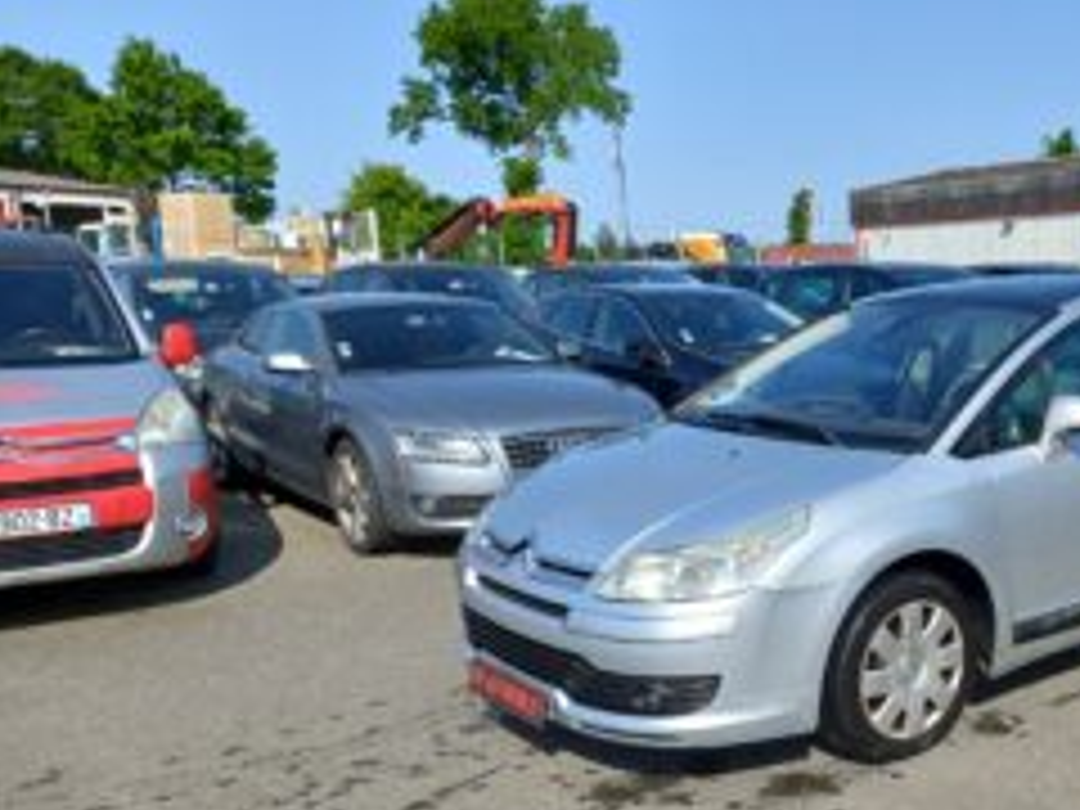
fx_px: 1217
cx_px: 835
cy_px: 556
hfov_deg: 45.8
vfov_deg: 36.4
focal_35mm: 39
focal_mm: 4.6
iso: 25
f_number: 2
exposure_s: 1/697
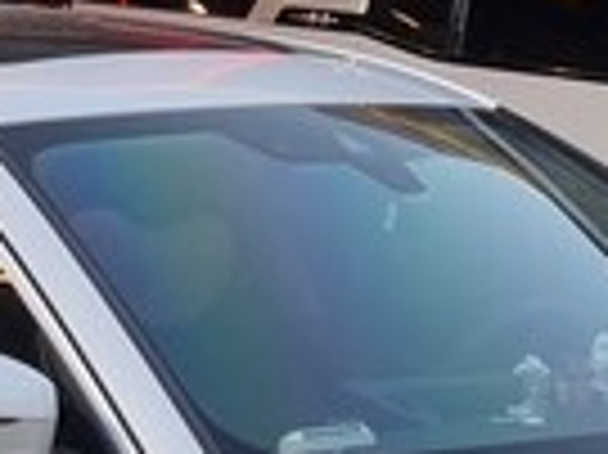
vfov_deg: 8.3
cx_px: -306
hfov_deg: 11.0
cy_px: -317
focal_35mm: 173
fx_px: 3036
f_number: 1.8
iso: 50
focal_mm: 5.4
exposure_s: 1/107
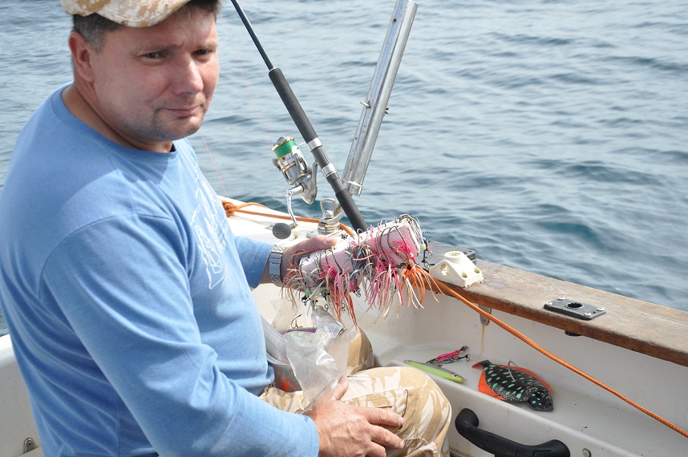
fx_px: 1002
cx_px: 344
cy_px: 228
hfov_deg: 37.9
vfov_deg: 25.7
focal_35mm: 52
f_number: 8
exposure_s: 1/250
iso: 400
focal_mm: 35
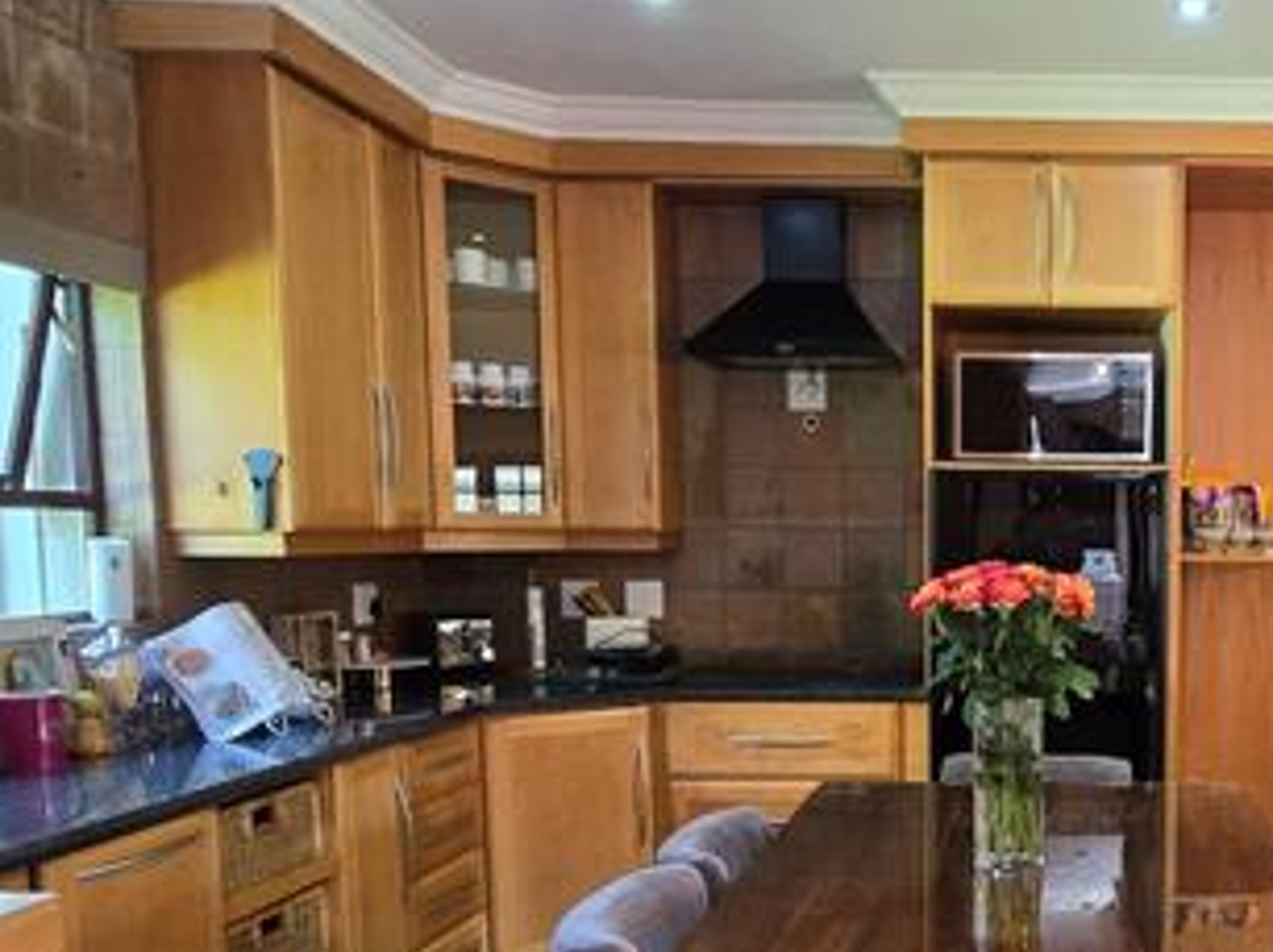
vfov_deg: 40.7
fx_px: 1249
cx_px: 1094
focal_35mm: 34
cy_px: 698
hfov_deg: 49.4
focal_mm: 2.2
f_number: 2.2
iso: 400
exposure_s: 1/50
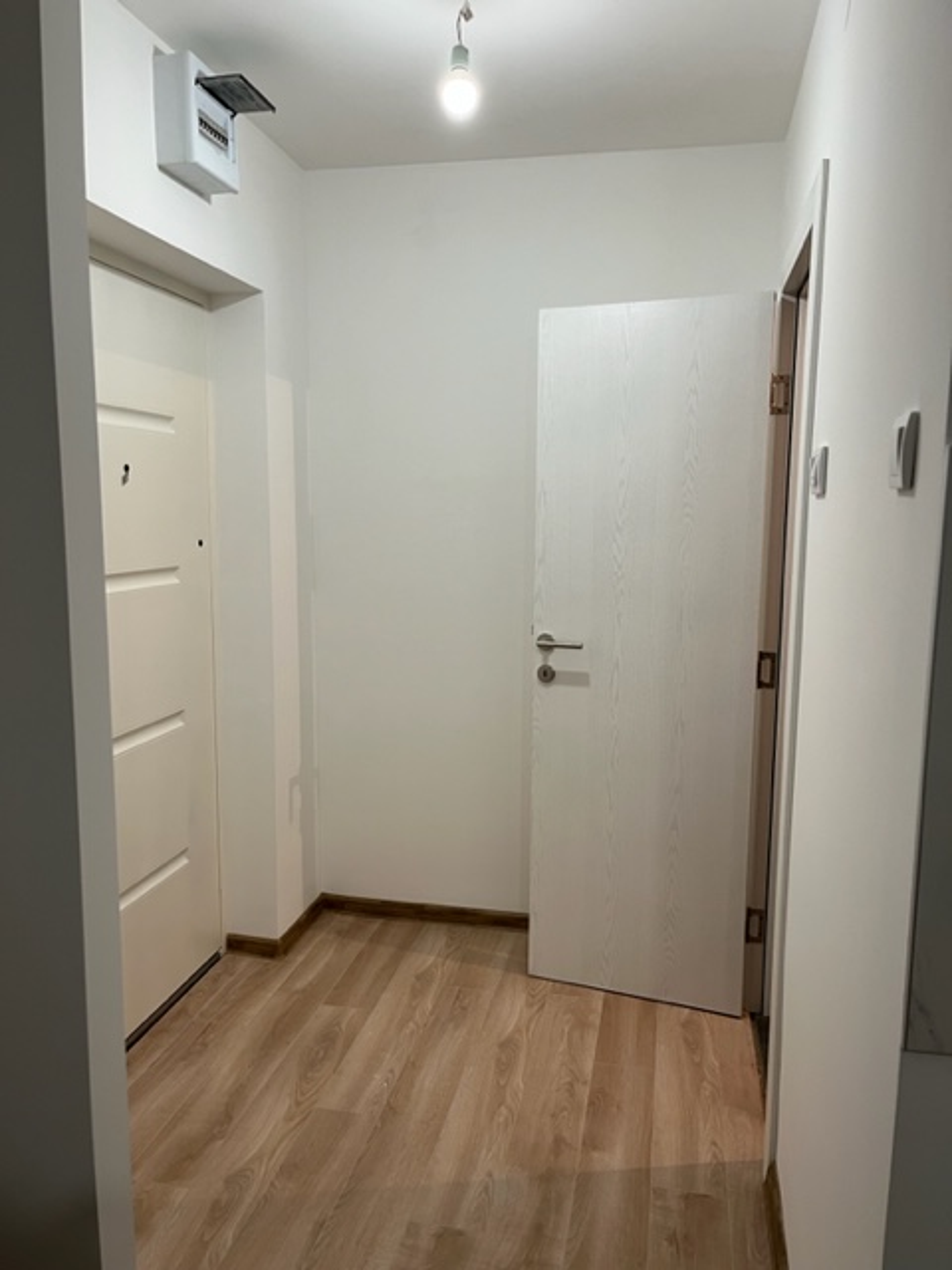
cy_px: 635
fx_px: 953
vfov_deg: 67.3
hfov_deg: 53.1
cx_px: 476
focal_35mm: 26
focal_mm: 5.1
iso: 80
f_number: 1.6
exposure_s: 1/50
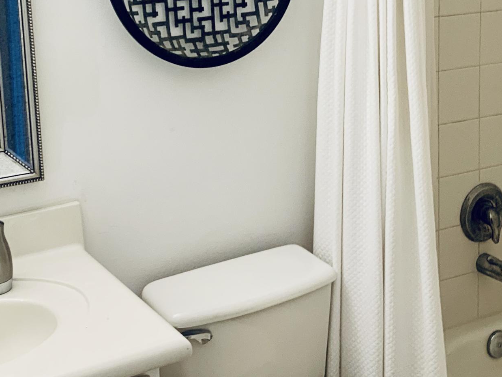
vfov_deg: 23.0
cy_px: 77
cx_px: 275
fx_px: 914
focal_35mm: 63
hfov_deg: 30.7
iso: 100
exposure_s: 1/60
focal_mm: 4.25
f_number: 1.8
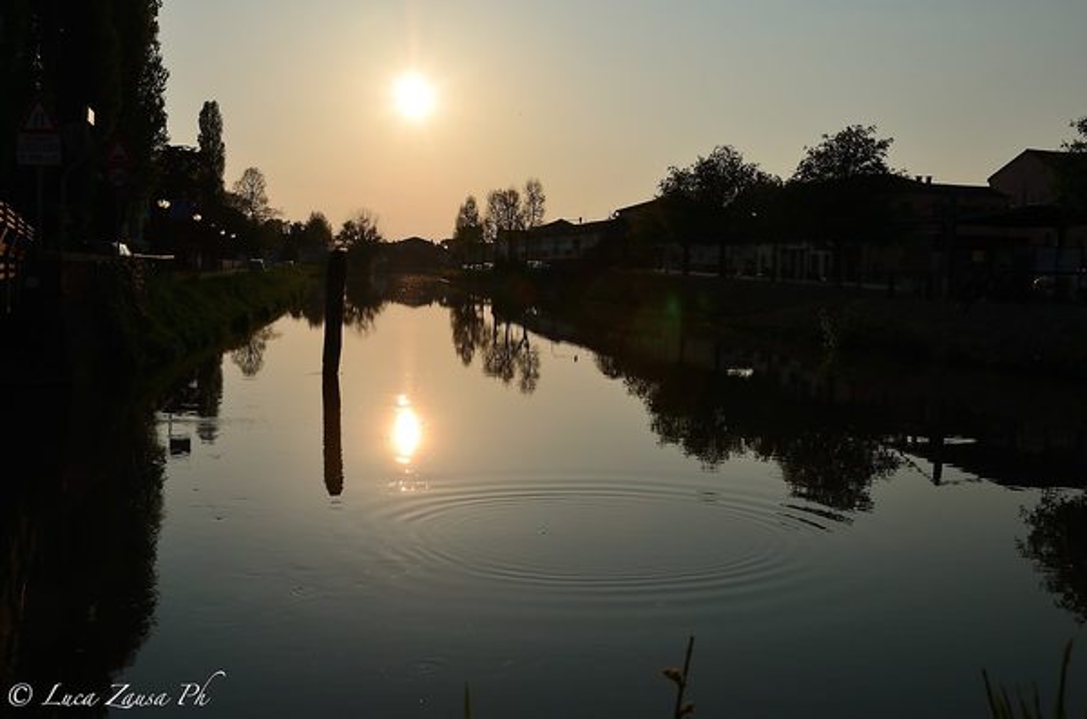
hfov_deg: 53.2
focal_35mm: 36
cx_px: 544
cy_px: 360
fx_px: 1084
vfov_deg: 36.7
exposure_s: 1/1250
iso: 100
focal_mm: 24
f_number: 6.3
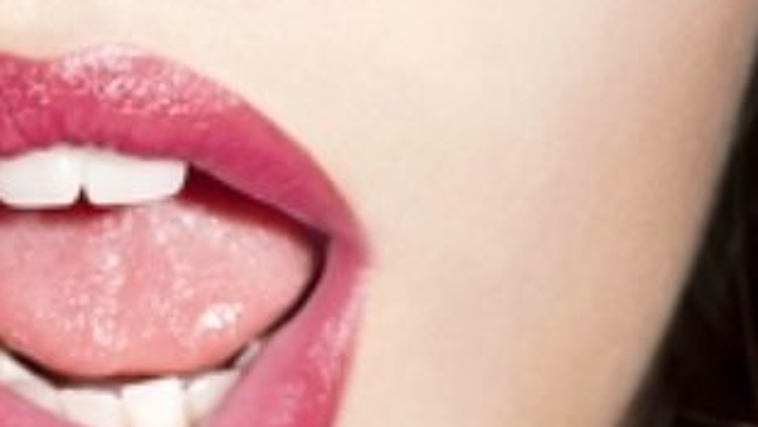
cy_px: 442
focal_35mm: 207
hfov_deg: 10.4
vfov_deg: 5.9
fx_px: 4161
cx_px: 124
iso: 100
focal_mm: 105
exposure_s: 1/125
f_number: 13
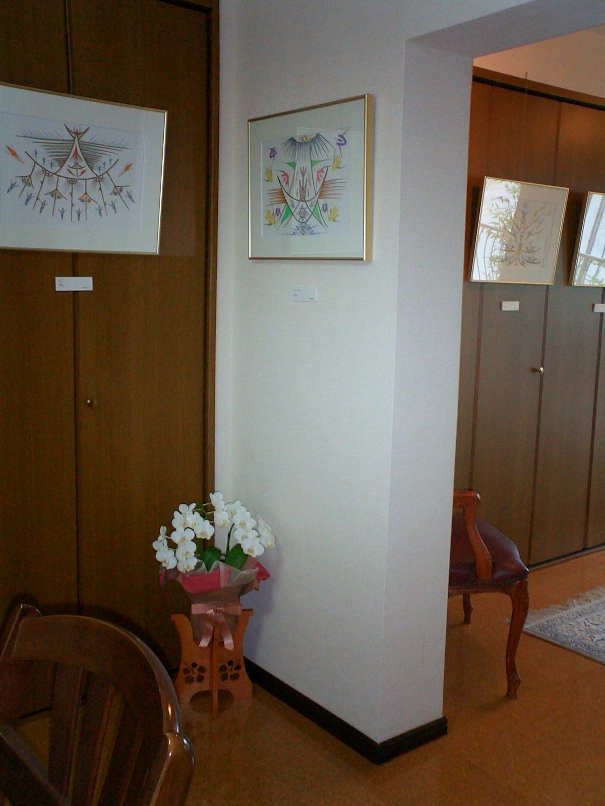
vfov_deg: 50.1
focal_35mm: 37
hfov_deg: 38.7
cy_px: 403
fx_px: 862
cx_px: 302
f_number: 3.5
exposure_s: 1/40
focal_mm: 5.6
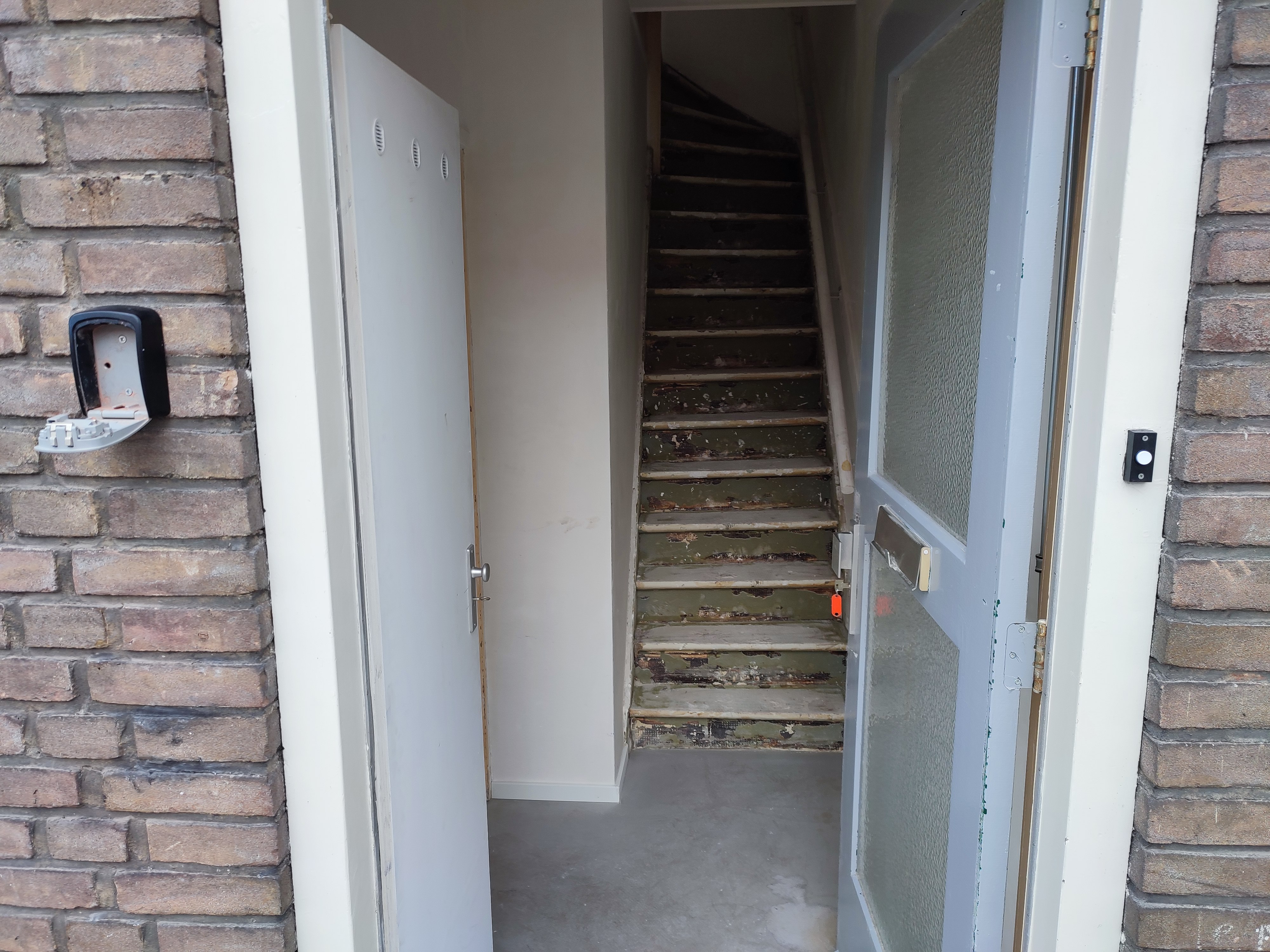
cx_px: 635
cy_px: 476
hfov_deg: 69.4
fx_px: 917
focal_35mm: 25
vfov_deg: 54.9
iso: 56
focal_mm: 6.04
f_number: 1.9
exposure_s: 1/50
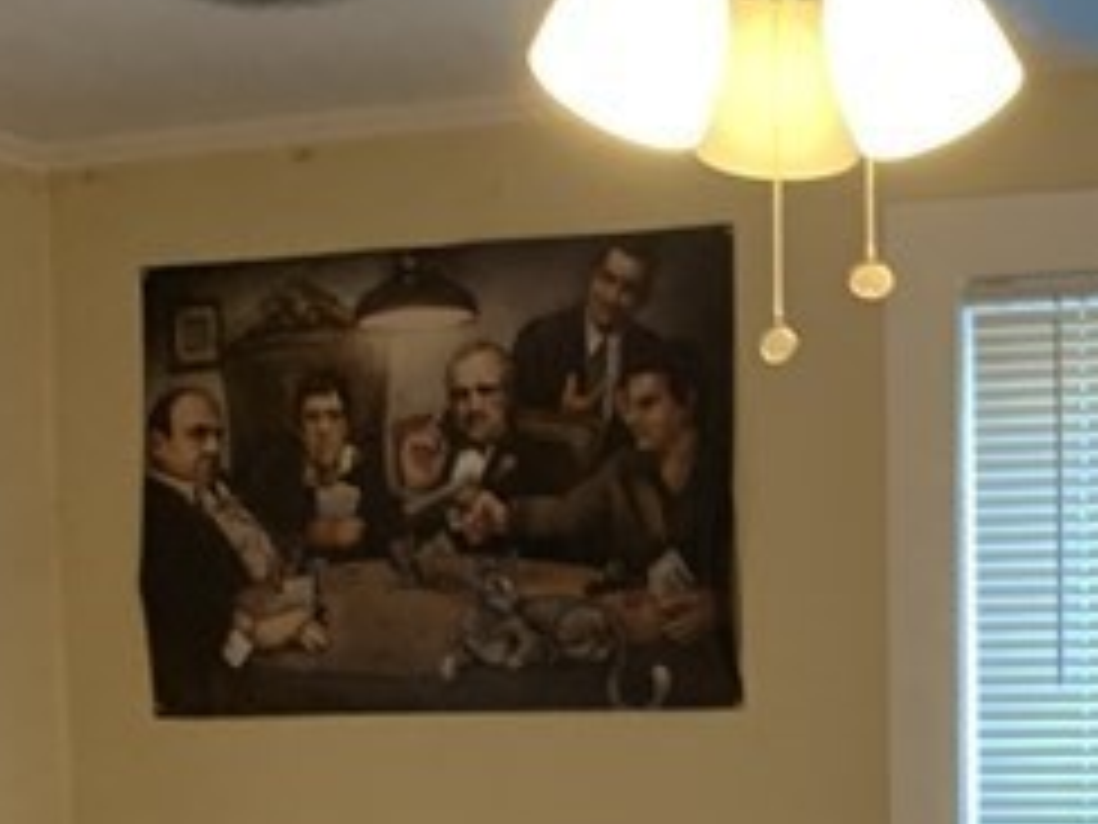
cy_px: 1279
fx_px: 3457
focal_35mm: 109
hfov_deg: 17.3
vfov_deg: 12.8
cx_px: 1274
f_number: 1.8
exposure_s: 1/60
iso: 200
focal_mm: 4.25
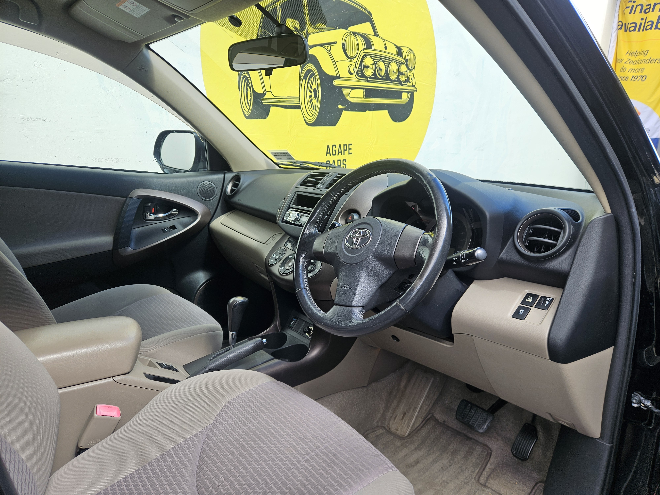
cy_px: 248
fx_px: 439
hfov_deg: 73.9
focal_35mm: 23
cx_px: 330
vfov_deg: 58.9
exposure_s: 1/235
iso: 25
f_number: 1.8
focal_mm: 5.4
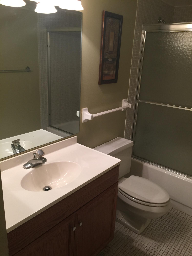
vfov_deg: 61.7
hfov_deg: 48.2
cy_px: 128
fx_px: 214
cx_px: 96
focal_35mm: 29
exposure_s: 1/15
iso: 32
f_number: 2.2
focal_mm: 4.15
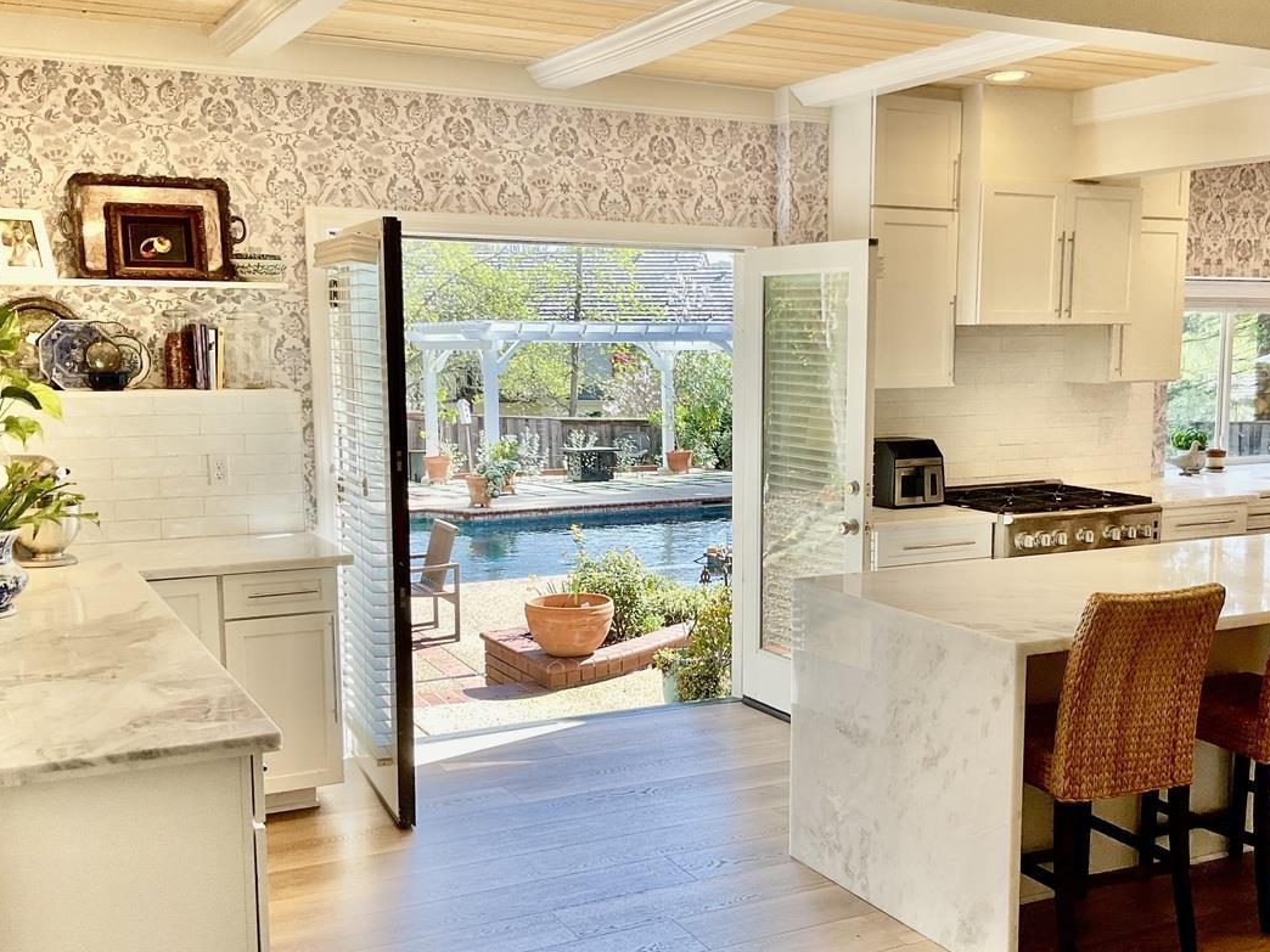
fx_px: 1468
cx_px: 742
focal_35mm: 40
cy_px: 539
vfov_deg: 35.9
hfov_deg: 46.6
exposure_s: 1/136
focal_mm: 3
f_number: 1.8
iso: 16
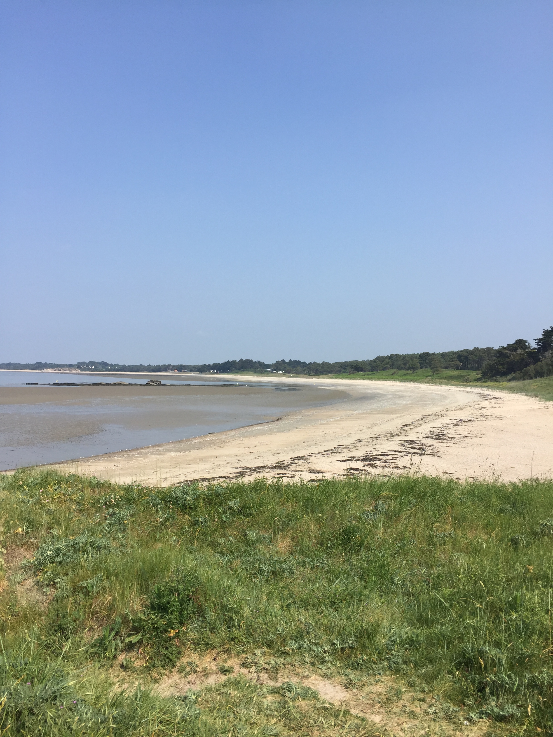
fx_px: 618
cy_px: 368
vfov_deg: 61.7
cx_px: 276
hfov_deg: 48.2
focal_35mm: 29
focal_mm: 4.15
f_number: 2.2
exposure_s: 1/2198
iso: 32
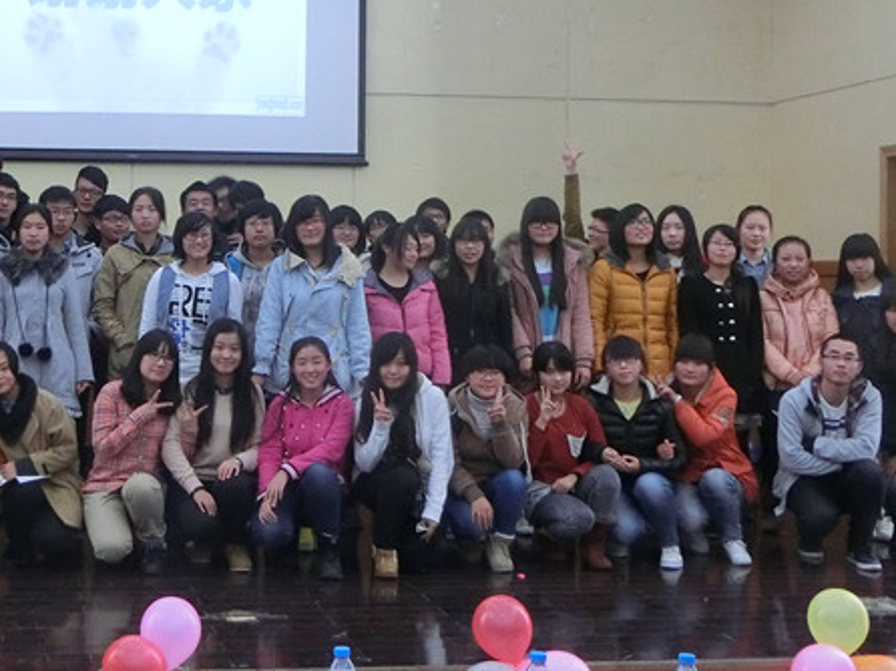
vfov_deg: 23.9
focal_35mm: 61
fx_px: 1578
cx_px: 179
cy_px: 257
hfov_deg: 30.9
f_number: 3.9
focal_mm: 6
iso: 500
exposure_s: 1/30
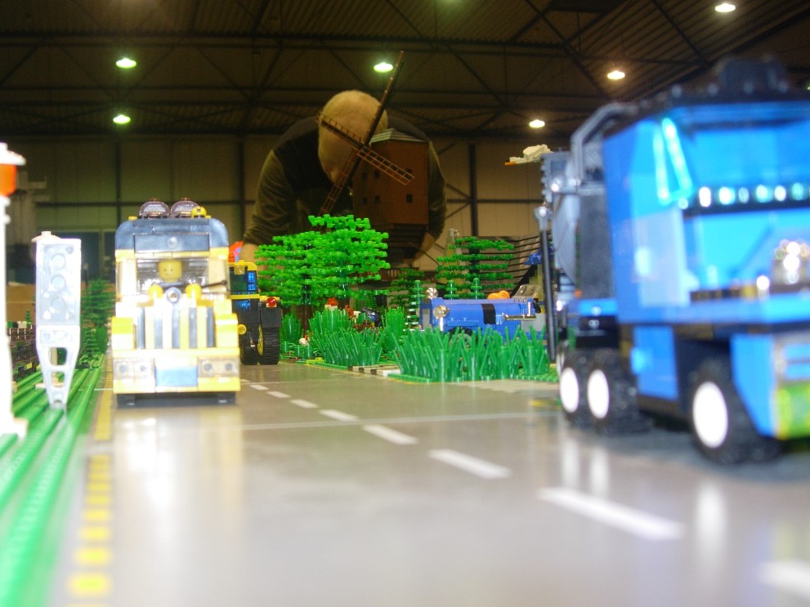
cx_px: 355
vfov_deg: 31.5
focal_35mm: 46
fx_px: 1076
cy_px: 336
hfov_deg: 41.2
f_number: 2.8
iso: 79
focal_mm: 7.8
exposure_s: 1/9.7
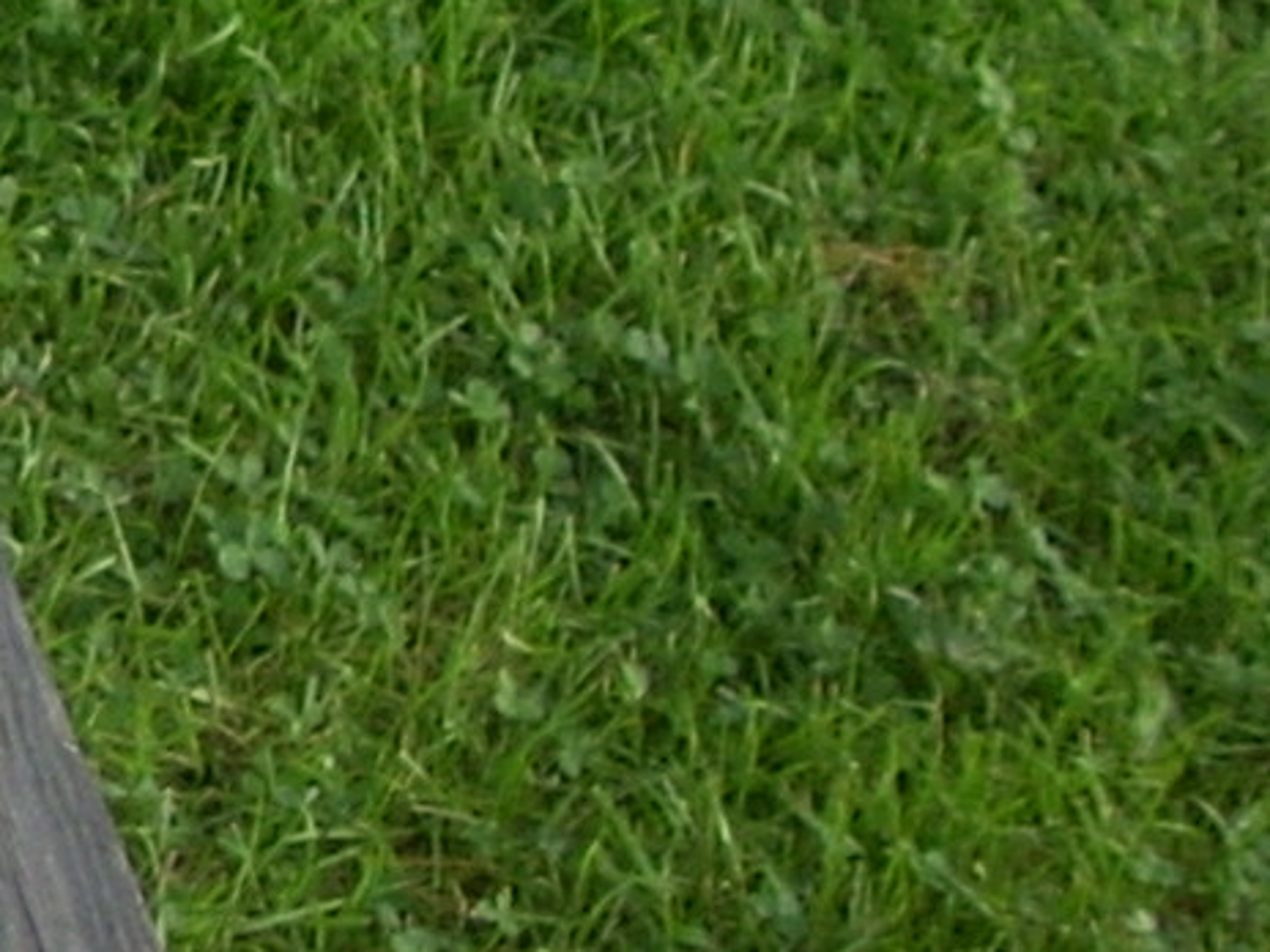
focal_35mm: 204
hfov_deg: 8.6
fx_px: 7484
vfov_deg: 7.3
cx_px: -2023
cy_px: 36
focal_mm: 6.2
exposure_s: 1/110
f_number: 2.8
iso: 64
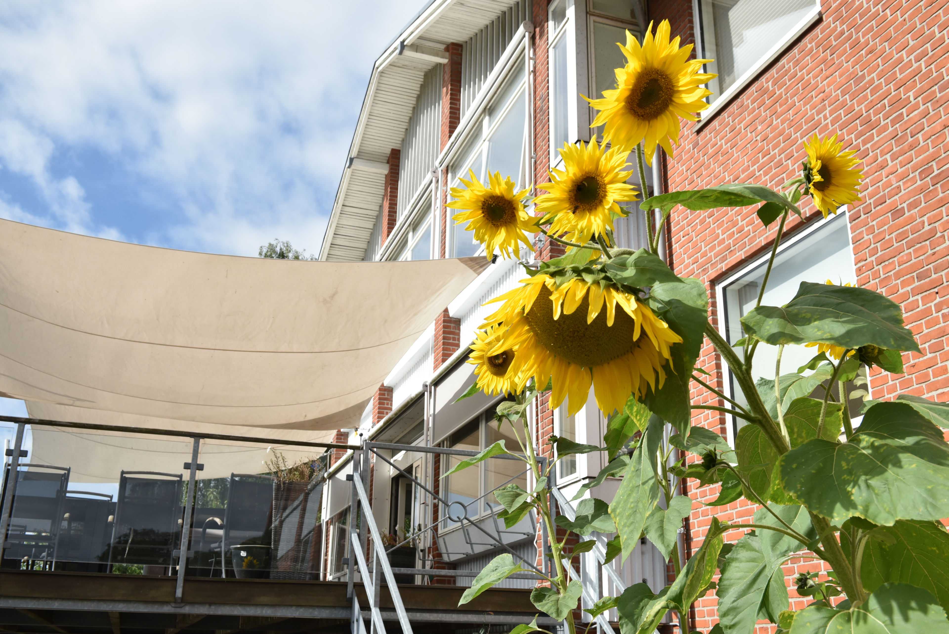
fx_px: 949
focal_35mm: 36
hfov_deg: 53.1
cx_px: 474
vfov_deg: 36.9
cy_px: 317
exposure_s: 1/1000
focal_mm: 36
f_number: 10
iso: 800
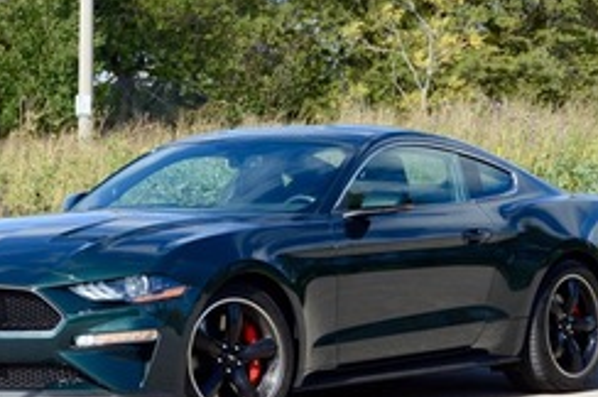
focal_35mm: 172
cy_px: 308
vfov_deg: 7.9
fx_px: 2853
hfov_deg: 12.0
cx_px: 225
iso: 800
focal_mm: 70
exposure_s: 1/1250
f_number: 9
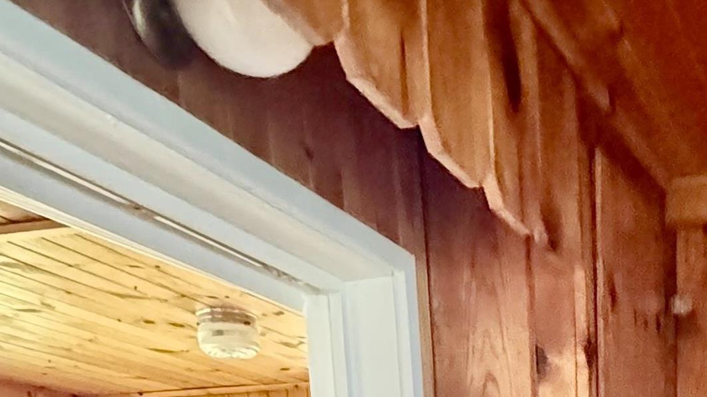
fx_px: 825
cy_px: 689
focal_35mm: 44
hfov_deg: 46.4
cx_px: 372
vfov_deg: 20.4
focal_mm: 2.22
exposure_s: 1/59
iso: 1250
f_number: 2.2
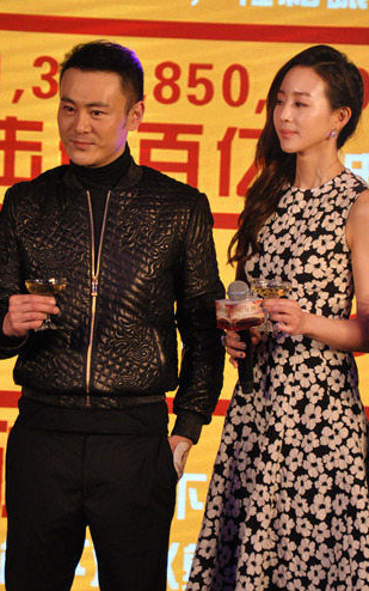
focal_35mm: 163
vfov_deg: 12.9
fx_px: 2613
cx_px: 186
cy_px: 293
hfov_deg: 8.1
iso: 2500
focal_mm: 105
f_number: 5.6
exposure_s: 1/400
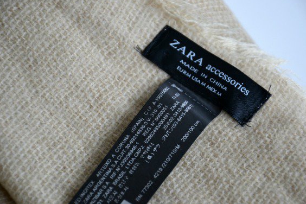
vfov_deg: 8.2
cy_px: 103
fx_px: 1424
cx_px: 158
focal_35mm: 168
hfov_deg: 12.3
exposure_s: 1/60
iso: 400
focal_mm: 105
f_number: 5.6
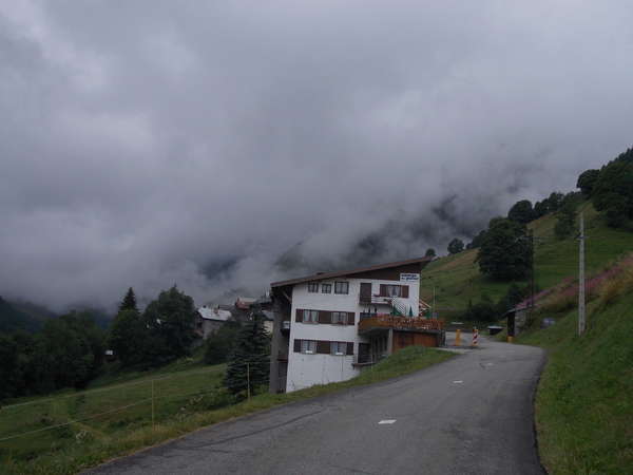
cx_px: 316
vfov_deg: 33.6
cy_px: 238
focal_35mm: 43
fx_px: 786
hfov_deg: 43.9
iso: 80
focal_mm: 6.1
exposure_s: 1/200
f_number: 6.5
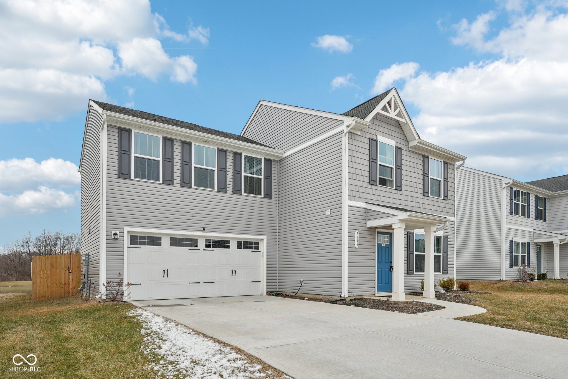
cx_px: 284
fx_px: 331
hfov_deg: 81.2
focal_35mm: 21
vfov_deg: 59.5
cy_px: 190
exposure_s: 1/160
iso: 100
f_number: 8
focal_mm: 21
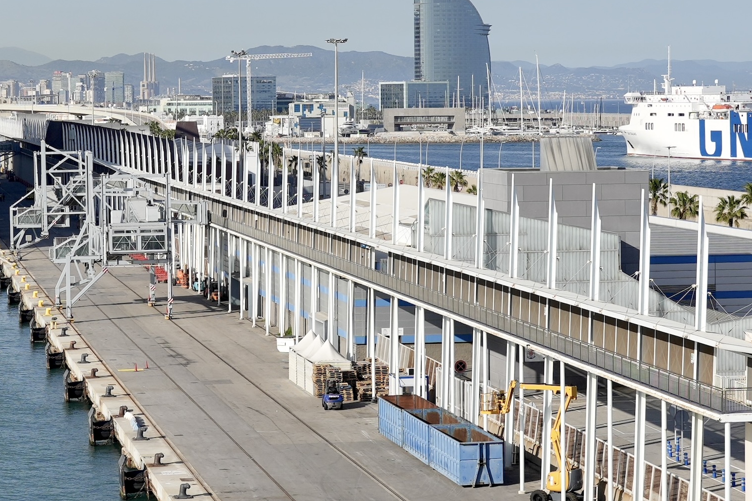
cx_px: 405
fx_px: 1128
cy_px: 130
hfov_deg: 36.9
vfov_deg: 24.8
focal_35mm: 54
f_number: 4
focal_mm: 34
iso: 100
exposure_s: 1/1600
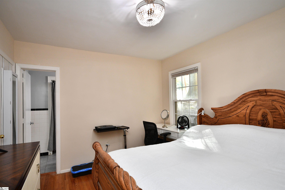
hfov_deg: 90.0
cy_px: 95
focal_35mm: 18
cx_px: 142
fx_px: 142
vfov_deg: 67.4
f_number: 7.1
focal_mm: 12
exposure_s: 1/30
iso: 500
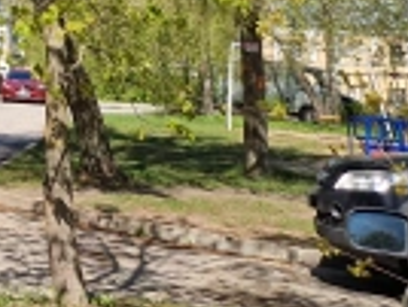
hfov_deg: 14.5
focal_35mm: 107
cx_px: -463
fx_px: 1263
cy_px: -213
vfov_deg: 12.8
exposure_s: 1/1232
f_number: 1.8
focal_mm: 5.4
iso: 50
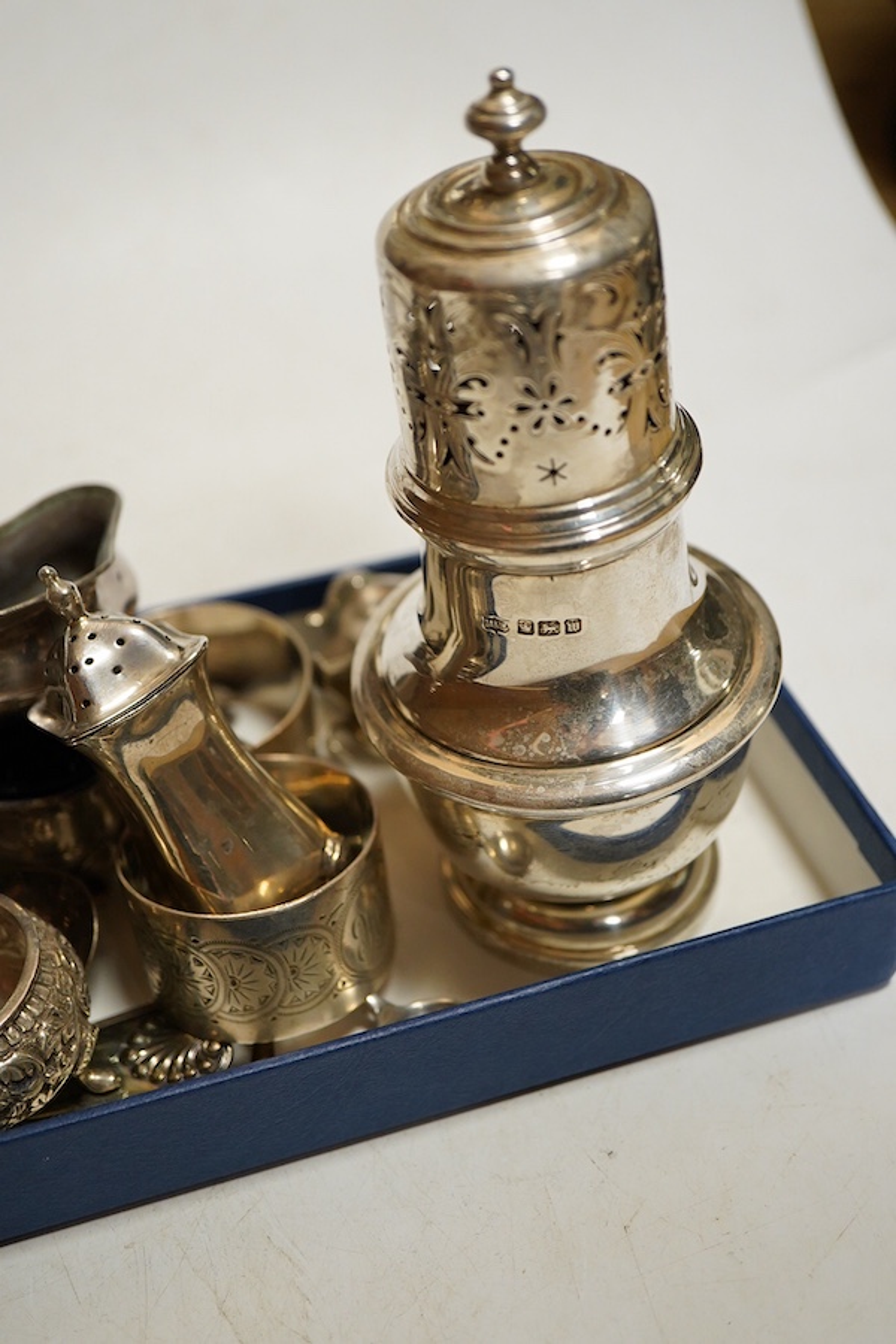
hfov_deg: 29.9
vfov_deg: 43.6
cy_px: 672
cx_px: 448
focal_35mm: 45
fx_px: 1680
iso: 1250
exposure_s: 1/125
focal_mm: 30
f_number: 3.5
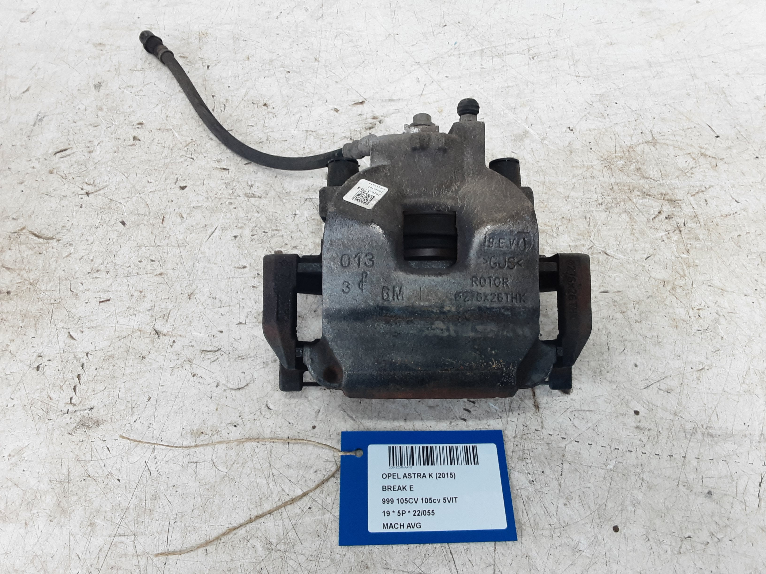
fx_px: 597
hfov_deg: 65.3
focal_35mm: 27
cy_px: 287
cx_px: 383
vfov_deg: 51.4
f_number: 1.9
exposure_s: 1/50
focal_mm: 2.91
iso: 64
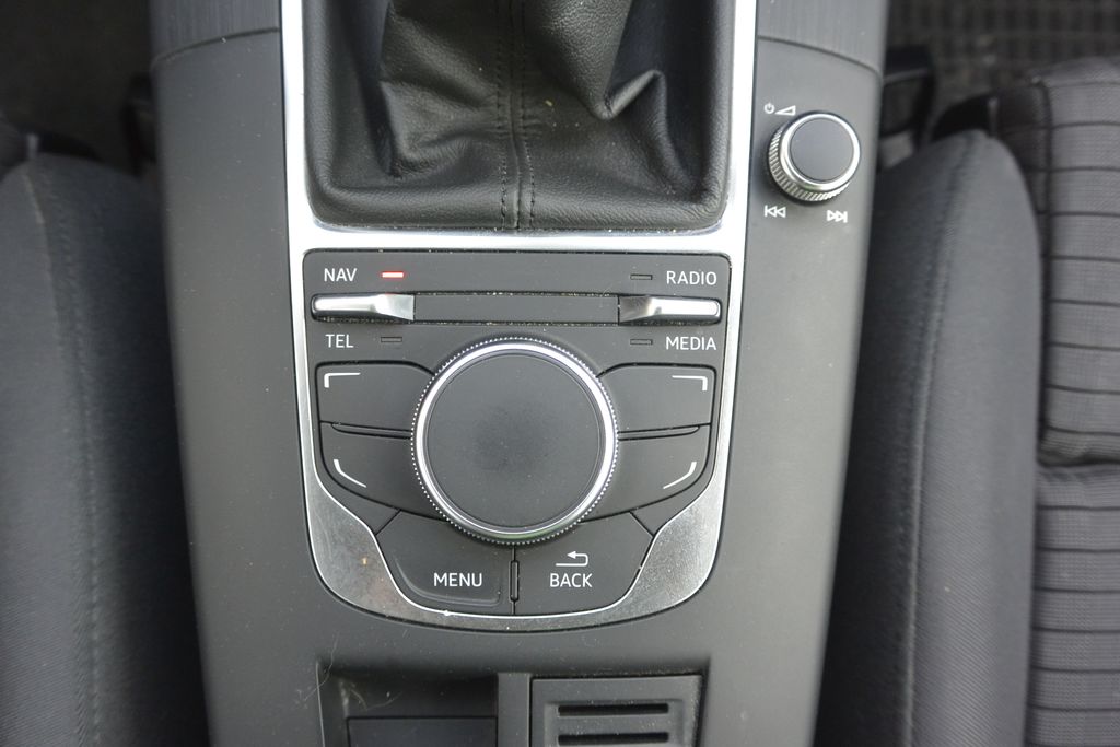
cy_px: 374
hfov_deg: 67.4
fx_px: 840
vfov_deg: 47.9
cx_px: 560
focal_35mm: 27
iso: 400
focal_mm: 10
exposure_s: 1/125
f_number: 3.5
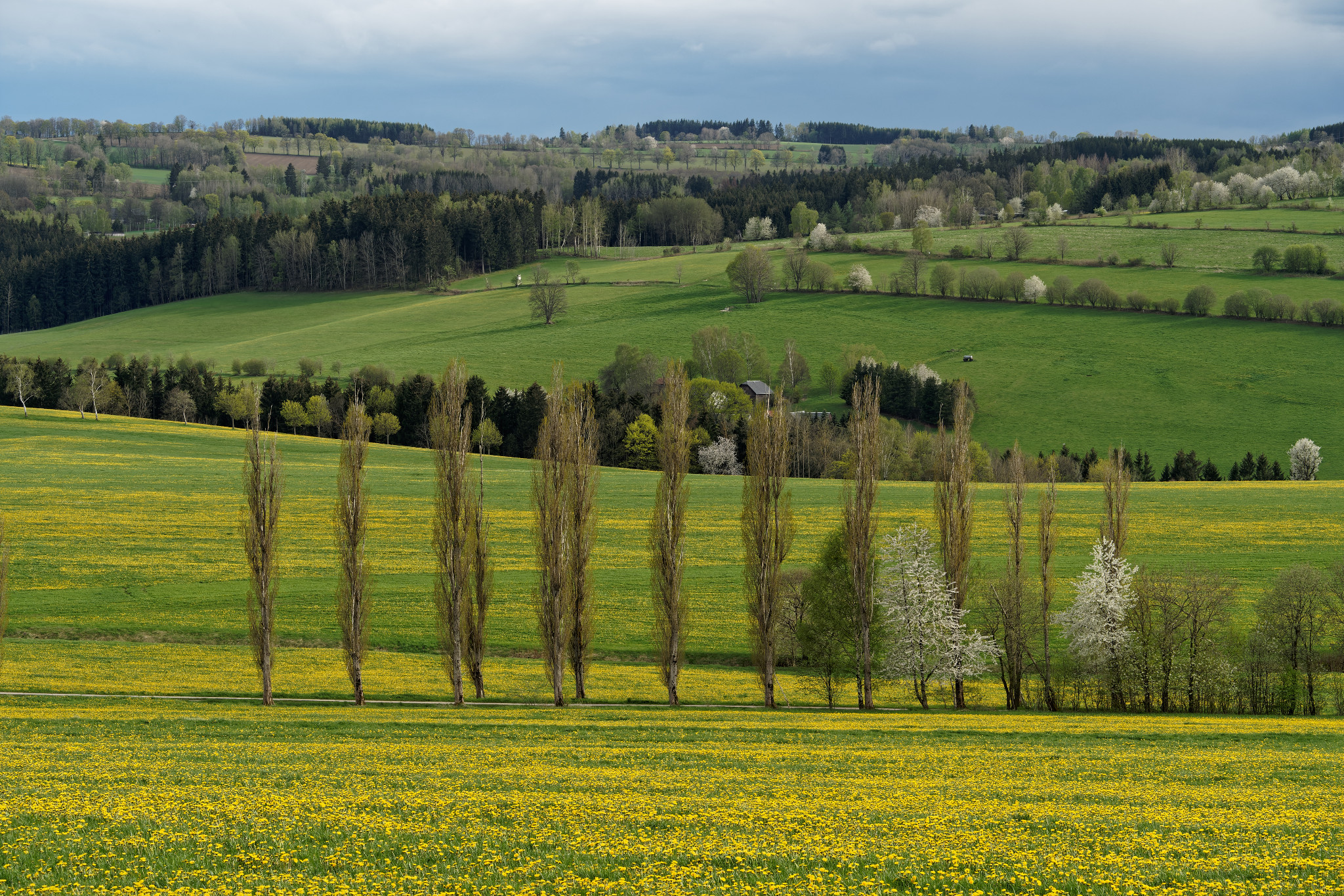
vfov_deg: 13.7
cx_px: 672
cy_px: 448
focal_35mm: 100
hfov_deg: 20.4
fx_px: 3733
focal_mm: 100
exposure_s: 1/80
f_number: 16
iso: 400
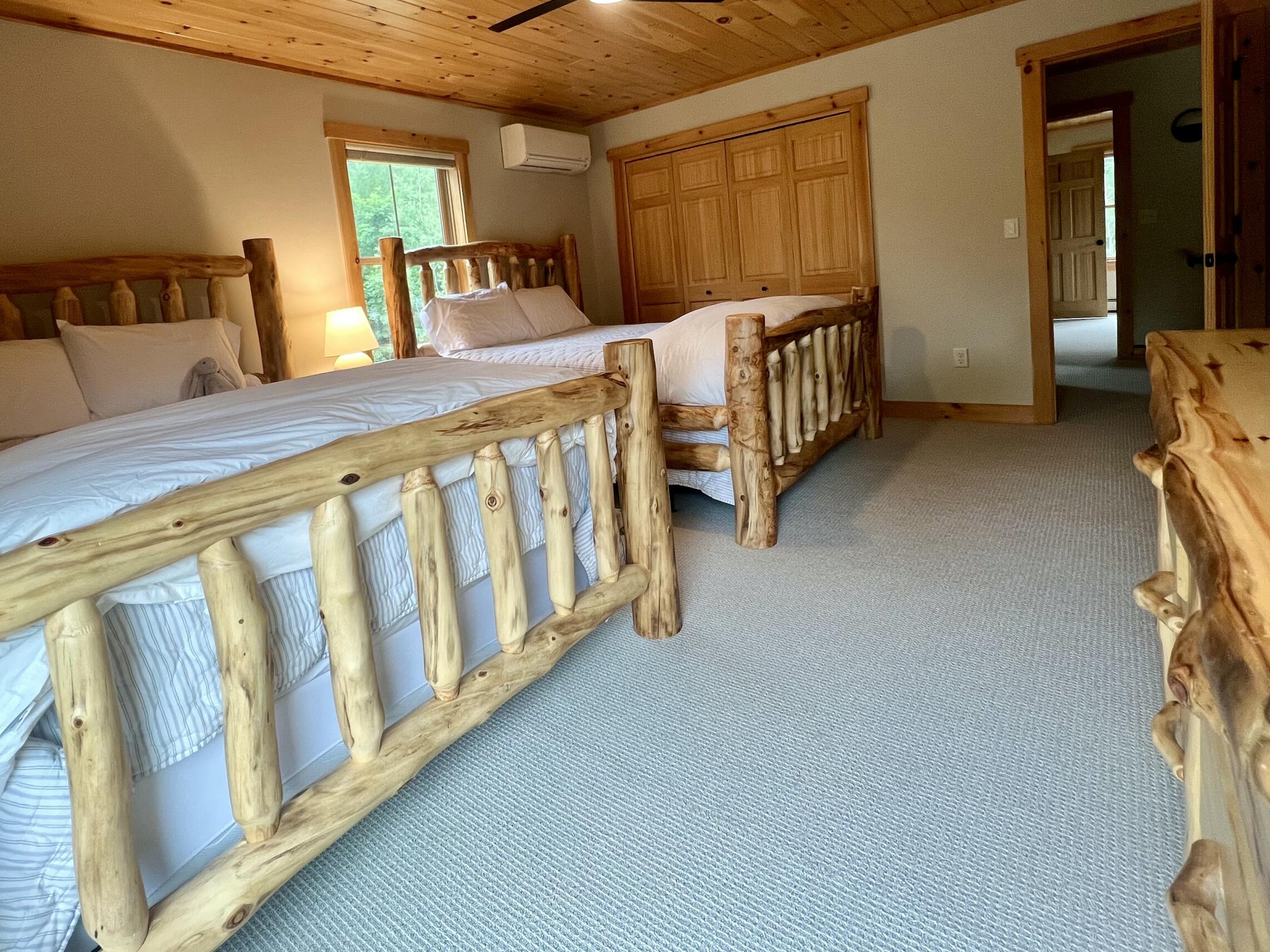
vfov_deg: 73.1
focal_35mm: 17
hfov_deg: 90.7
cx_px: 570
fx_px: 624
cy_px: 339
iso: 160
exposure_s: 1/120
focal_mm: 1.57
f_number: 1.8
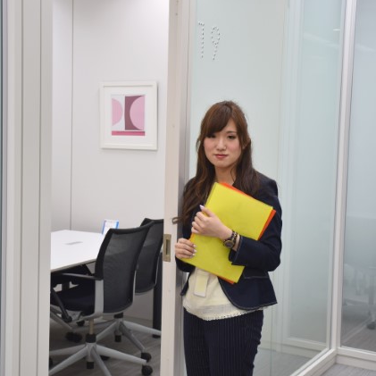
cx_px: 162
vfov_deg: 27.7
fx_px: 762
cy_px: 188
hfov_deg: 27.7
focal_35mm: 62
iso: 100
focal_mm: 32
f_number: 4
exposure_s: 1/25
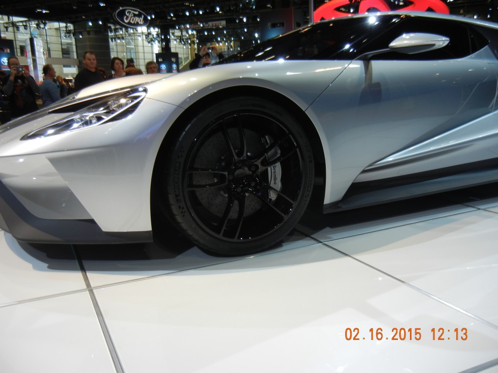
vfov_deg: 41.8
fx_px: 489
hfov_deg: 54.0
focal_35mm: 34
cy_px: 186
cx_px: 249
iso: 168
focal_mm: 6.2
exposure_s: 1/60
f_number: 3.6
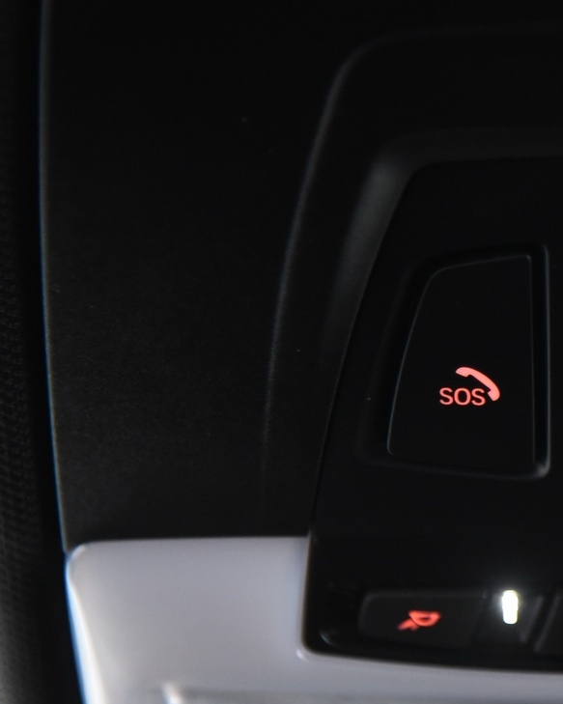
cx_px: 634
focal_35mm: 250
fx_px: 5208
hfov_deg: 6.2
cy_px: 390
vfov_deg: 7.7
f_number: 4
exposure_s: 1/20
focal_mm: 120
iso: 4000
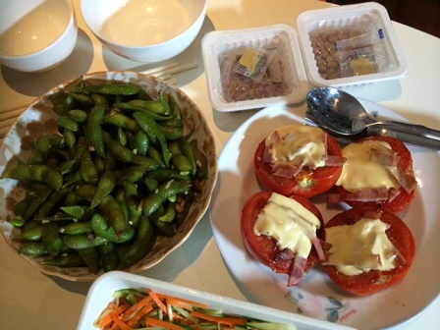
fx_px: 381
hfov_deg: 60.0
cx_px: 220
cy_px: 165
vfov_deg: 46.8
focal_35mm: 30
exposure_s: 1/24
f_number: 2.2
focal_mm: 4.12
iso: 320
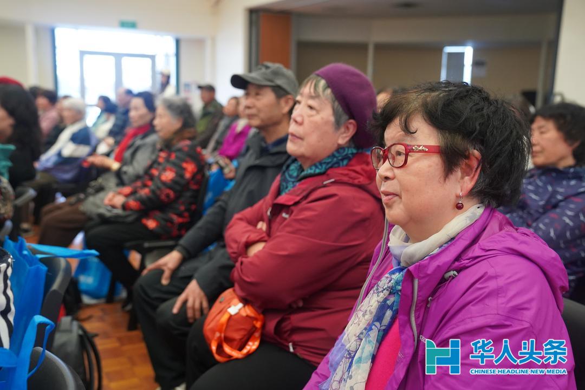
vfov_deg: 35.9
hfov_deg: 51.9
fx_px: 601
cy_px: 195
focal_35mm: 37
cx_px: 292
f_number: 4
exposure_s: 1/160
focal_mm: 37
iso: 4000
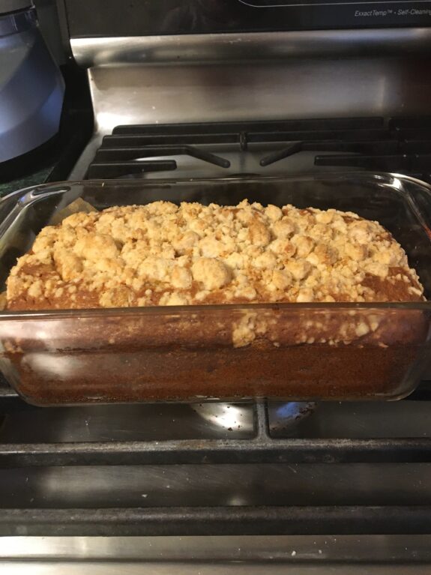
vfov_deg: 61.7
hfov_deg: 48.2
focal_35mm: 29
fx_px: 482
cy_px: 288
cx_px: 216
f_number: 2.2
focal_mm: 4.15
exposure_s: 1/30
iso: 200
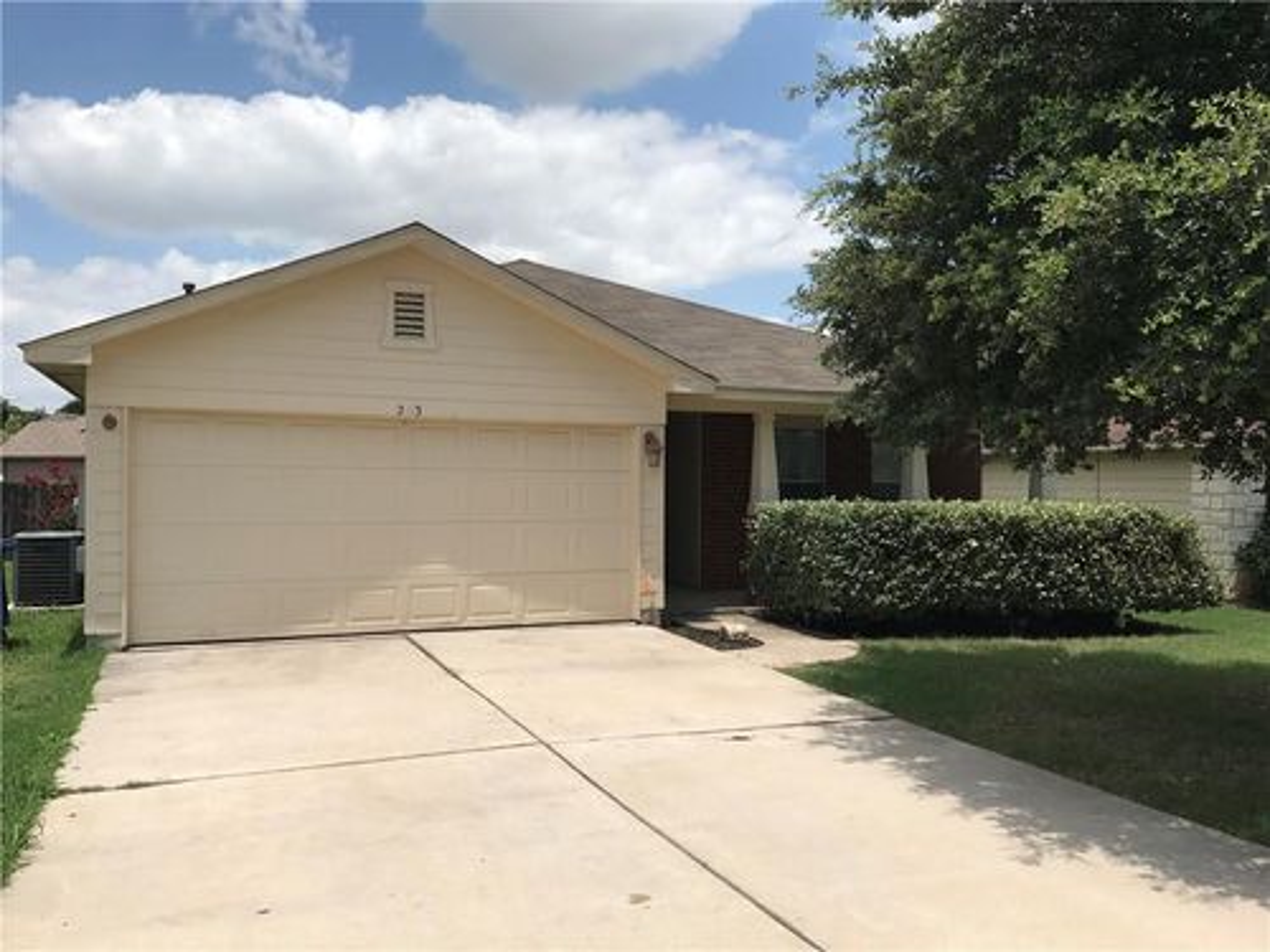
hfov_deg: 63.4
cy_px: 476
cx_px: 635
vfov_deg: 49.7
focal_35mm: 28
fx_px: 1027
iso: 20
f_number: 1.8
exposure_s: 1/3195
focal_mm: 3.99
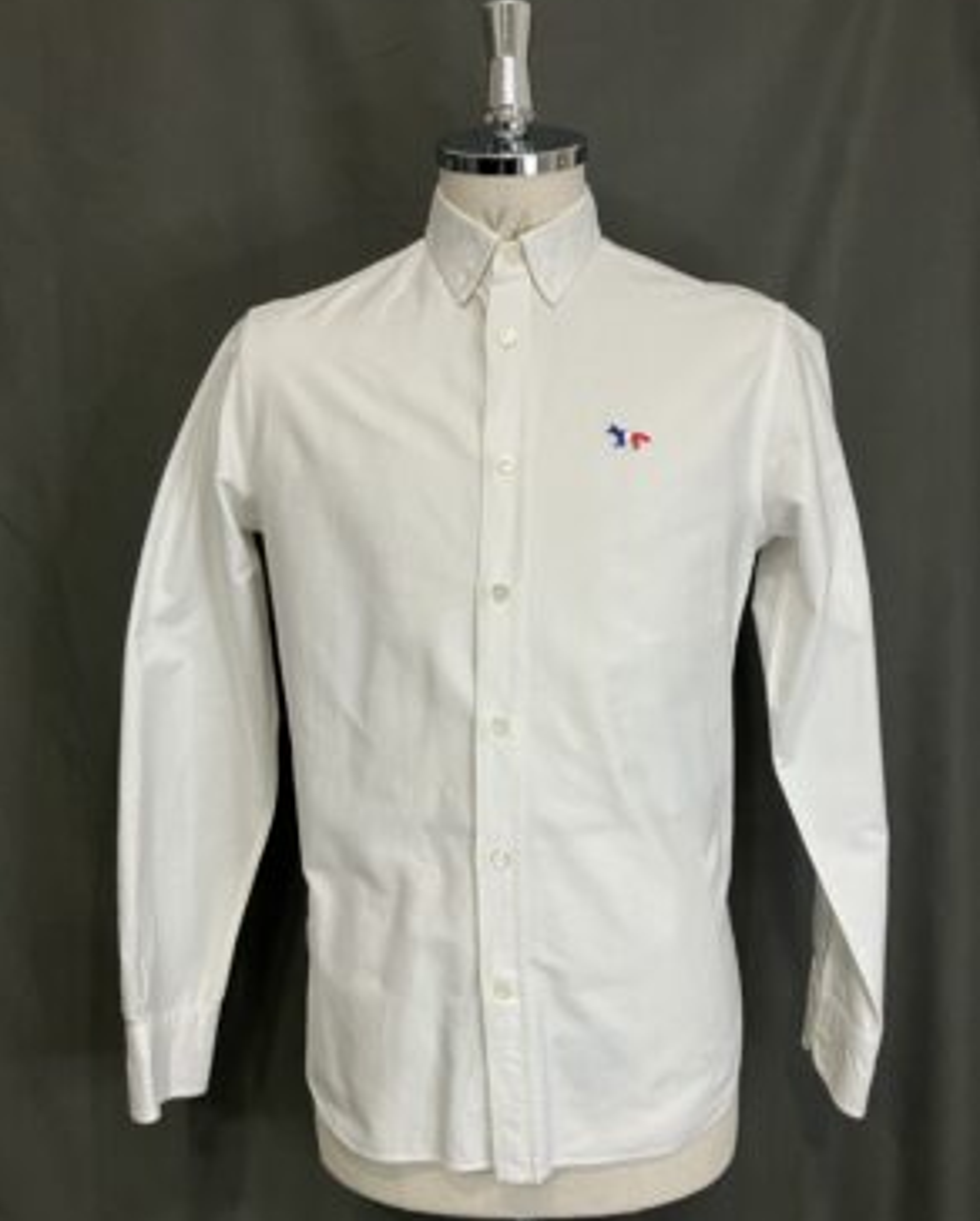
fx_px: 1086
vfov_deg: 58.7
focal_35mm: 30
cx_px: 487
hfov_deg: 48.6
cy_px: 621
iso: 40
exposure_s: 1/50
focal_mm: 3.99
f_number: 1.8
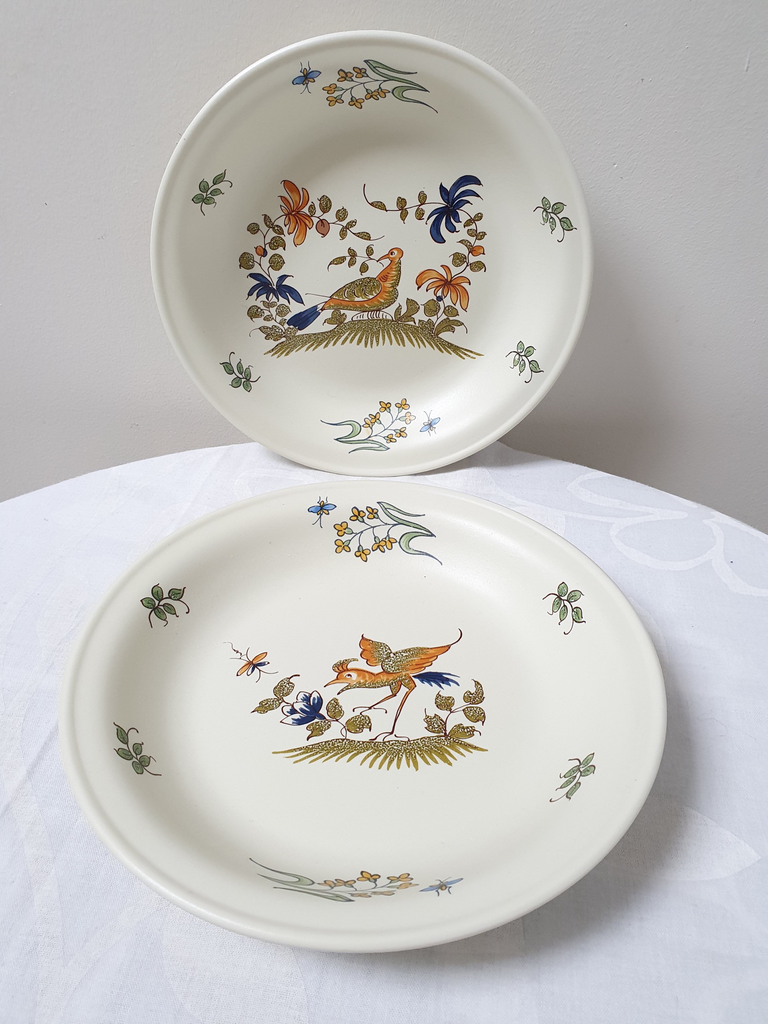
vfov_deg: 67.3
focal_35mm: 26
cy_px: 512
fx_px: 769
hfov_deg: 53.1
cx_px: 384
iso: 200
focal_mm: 4.32
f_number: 2.4
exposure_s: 1/40
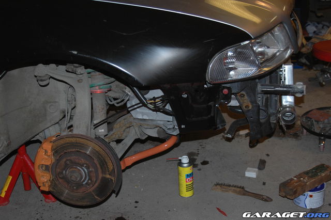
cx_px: 166
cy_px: 110
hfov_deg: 30.5
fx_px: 606
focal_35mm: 66
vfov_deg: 20.6
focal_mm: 44
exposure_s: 1/60
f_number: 4.5
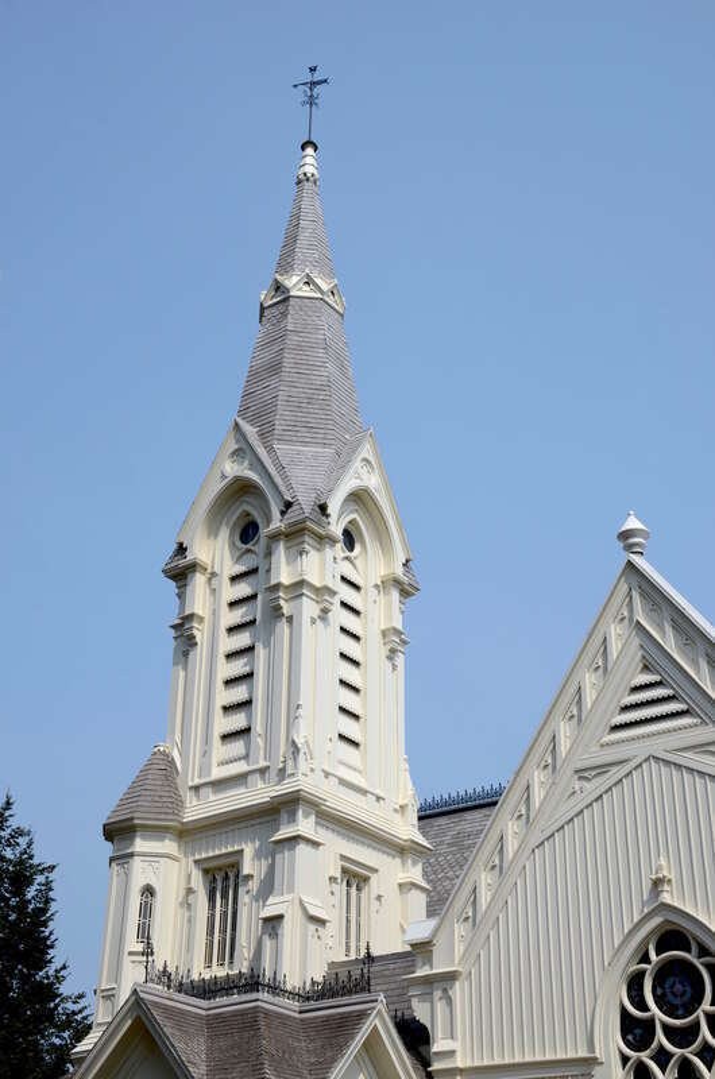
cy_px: 540
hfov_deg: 26.4
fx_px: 1526
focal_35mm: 51
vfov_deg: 39.0
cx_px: 358
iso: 160
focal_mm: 34
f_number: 16
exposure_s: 1/320
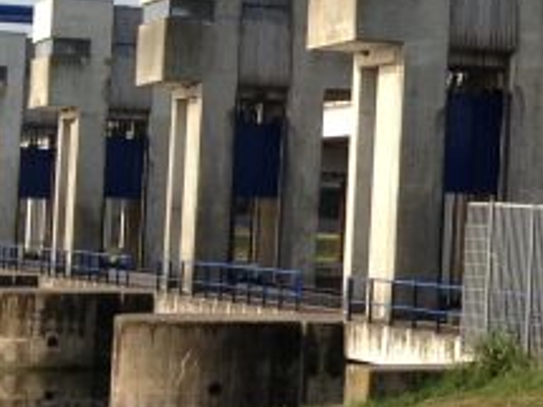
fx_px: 2555
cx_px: 960
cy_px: 83
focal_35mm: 163
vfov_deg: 9.1
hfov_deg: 11.3
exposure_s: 1/1004
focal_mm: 4.28
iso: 50
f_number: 2.4
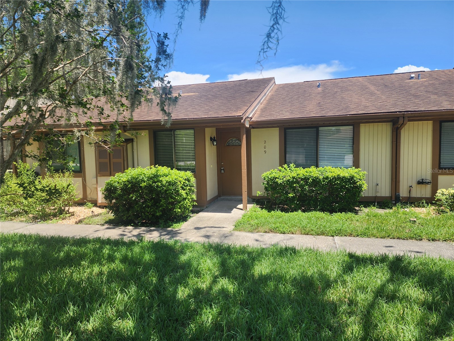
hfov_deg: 73.9
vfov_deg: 58.9
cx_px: 227
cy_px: 170
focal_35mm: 23
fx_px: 302
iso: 12
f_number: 1.8
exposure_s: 1/611
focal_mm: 6.4
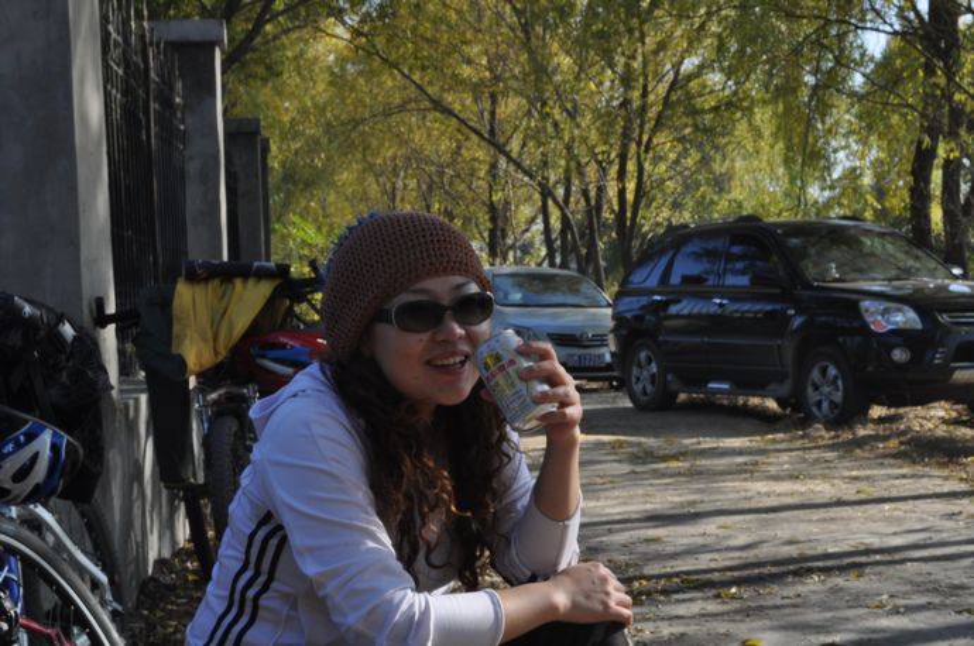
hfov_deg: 29.9
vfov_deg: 20.1
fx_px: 1824
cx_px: 487
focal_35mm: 68
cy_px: 323
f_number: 25
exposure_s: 1/50
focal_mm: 45
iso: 400
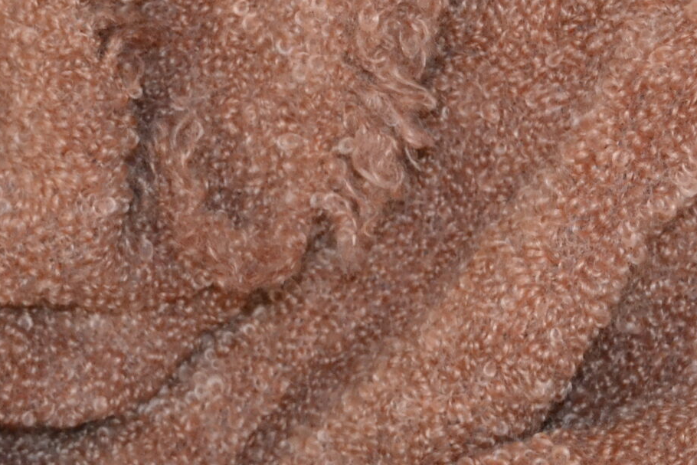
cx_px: 304
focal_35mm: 135
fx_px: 2614
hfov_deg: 15.2
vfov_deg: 10.1
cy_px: 341
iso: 3200
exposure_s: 1/60
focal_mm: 32
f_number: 4.8
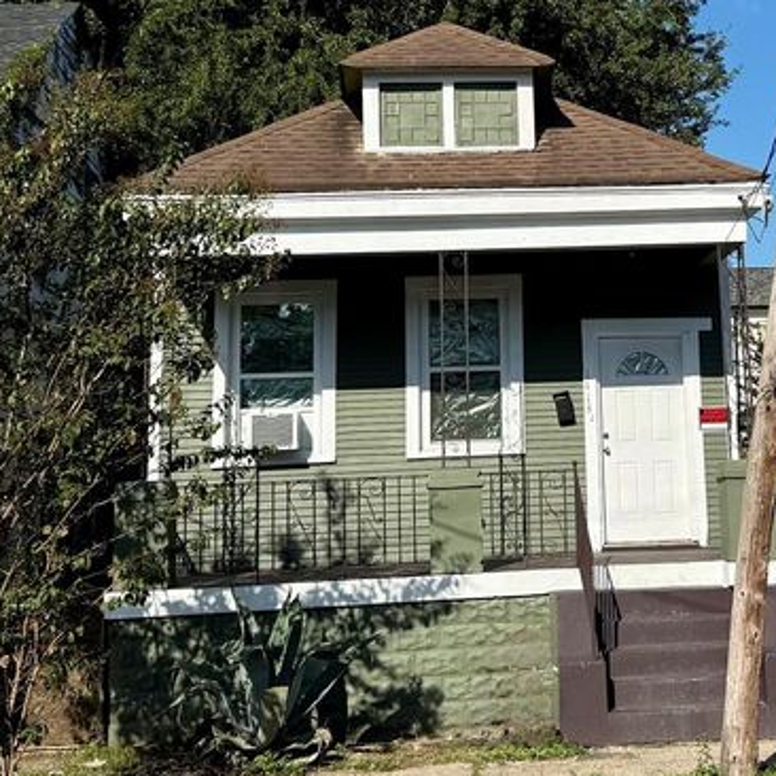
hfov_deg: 55.1
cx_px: 479
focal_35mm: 29
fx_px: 736
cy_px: 381
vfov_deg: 55.6
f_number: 1.78
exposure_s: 1/5714
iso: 80
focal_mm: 6.76
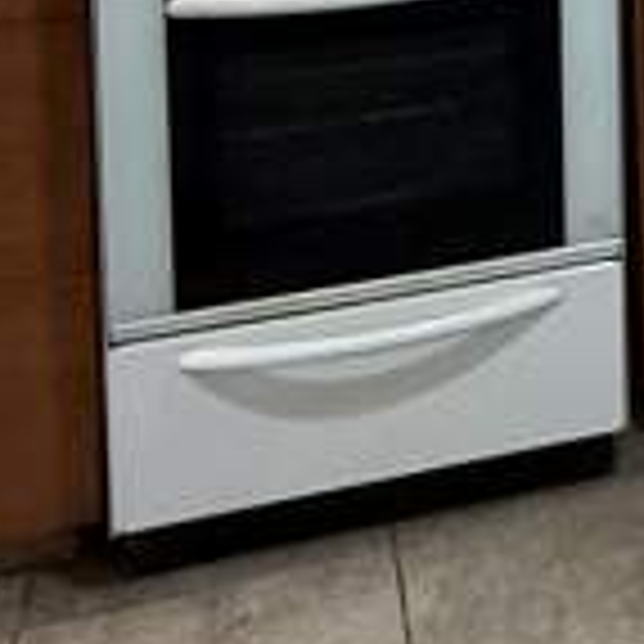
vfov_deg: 14.8
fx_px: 2210
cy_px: -464
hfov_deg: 13.3
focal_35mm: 105
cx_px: 1430
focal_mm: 2.22
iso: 320
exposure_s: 1/100
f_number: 2.2
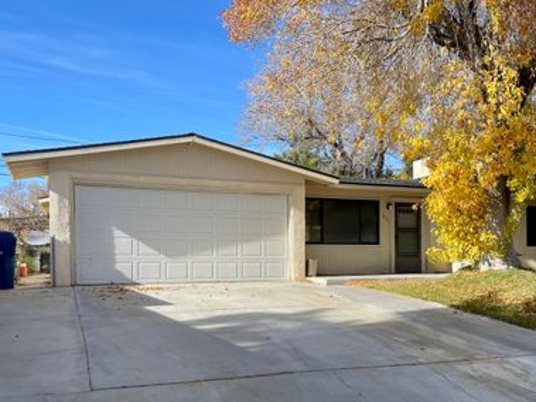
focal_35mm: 33
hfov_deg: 55.1
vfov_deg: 42.5
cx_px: 310
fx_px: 511
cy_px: 260
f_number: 1.6
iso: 32
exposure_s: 1/2012
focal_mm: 5.1
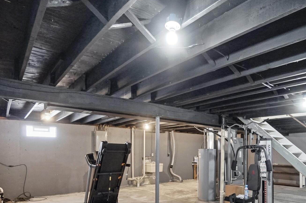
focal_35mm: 23
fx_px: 195
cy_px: 153
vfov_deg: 52.5
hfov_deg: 75.0
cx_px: 189
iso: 125
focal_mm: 10
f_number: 4
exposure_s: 1/30
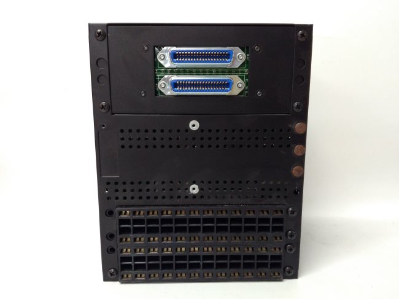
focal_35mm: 27
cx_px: 200
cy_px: 150
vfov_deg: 51.3
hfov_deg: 65.3
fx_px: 311
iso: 445
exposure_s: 1/33
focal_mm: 3.79
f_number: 2
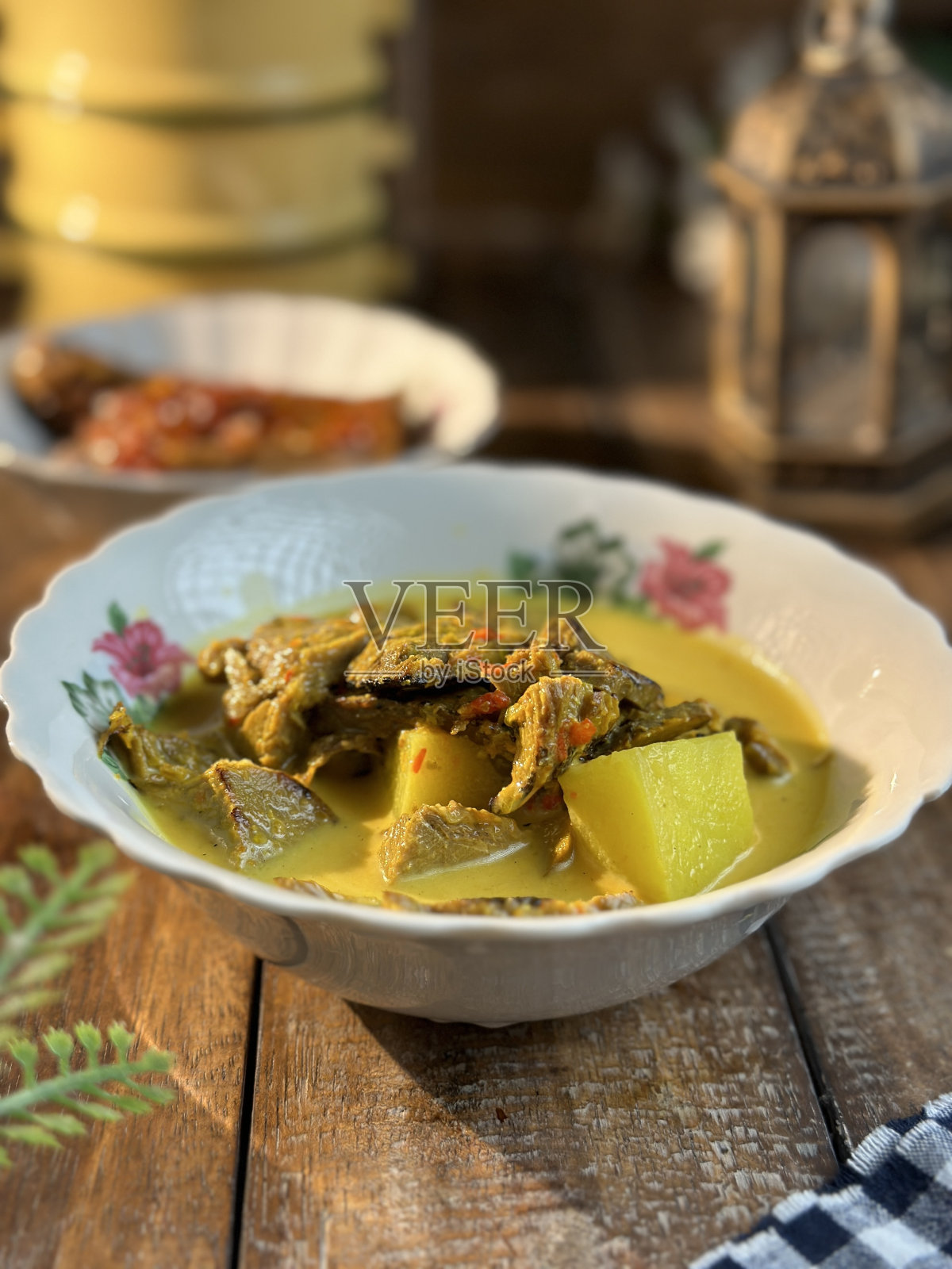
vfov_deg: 39.7
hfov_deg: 30.3
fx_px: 1760
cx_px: 476
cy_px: 634
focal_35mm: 48
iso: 80
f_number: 1.78
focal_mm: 6.86
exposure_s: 1/50
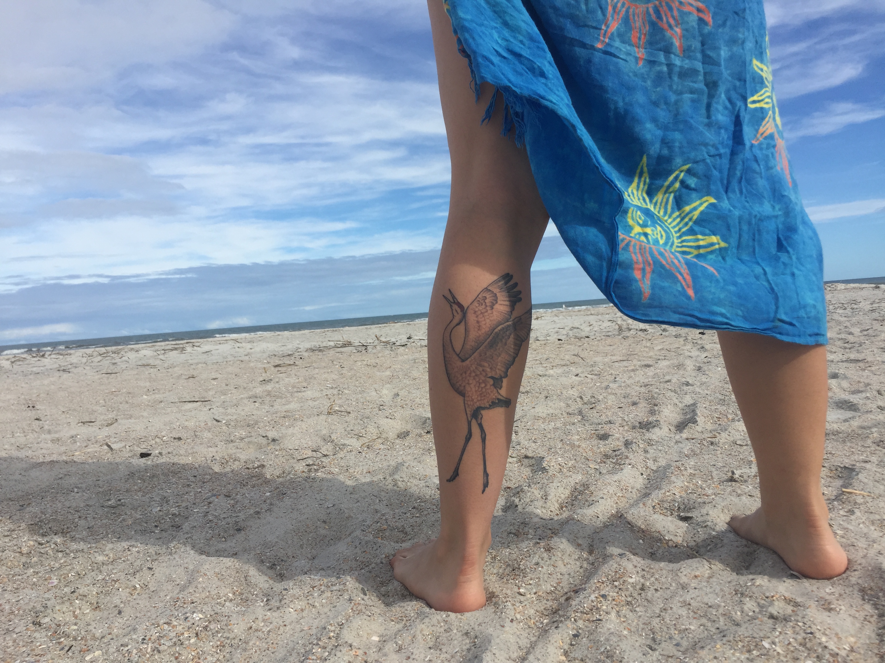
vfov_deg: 48.2
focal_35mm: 29
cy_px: 332
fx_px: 741
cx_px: 442
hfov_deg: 61.7
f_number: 2.2
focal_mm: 4.15
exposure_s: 1/3049
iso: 32
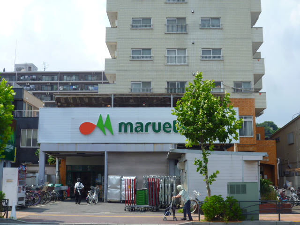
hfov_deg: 40.4
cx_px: 150
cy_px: 112
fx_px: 407
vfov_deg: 30.9
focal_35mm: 47
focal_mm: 8.3
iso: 80
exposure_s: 1/500
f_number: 4.5
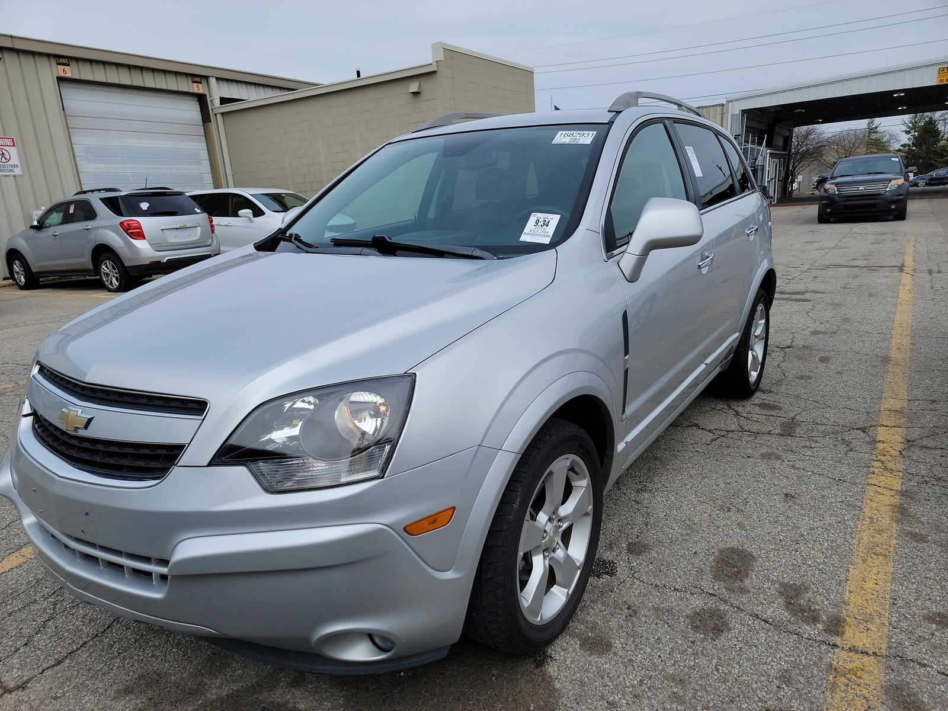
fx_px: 657
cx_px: 474
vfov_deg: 56.8
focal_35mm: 24
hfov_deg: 71.6
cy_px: 356
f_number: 1.8
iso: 50
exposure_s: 1/1066
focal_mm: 6.7
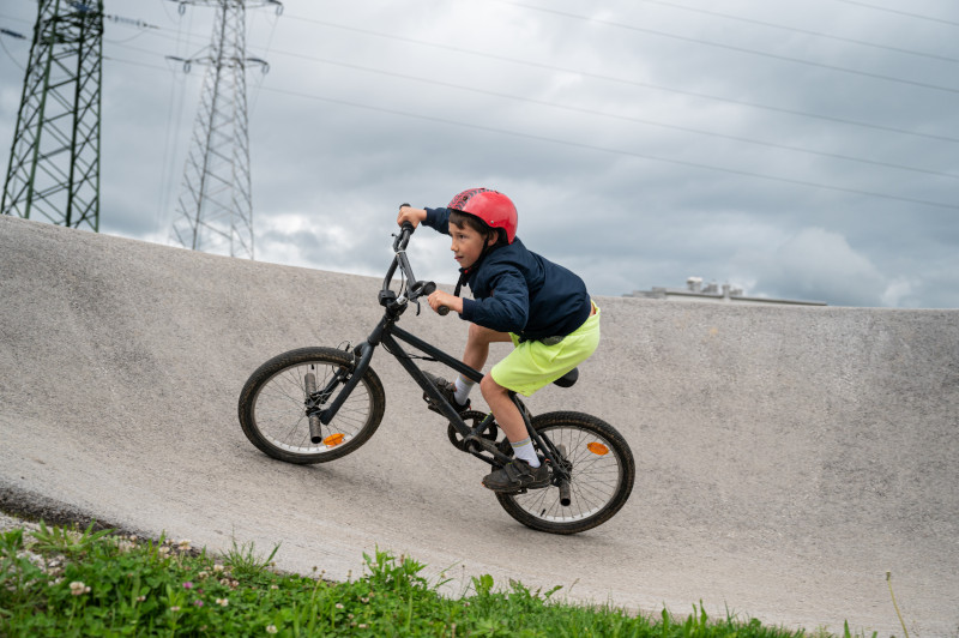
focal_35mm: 40
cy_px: 319
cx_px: 480
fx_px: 1065
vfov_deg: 33.3
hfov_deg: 48.5
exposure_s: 1/1250
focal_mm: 40
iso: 400
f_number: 3.5
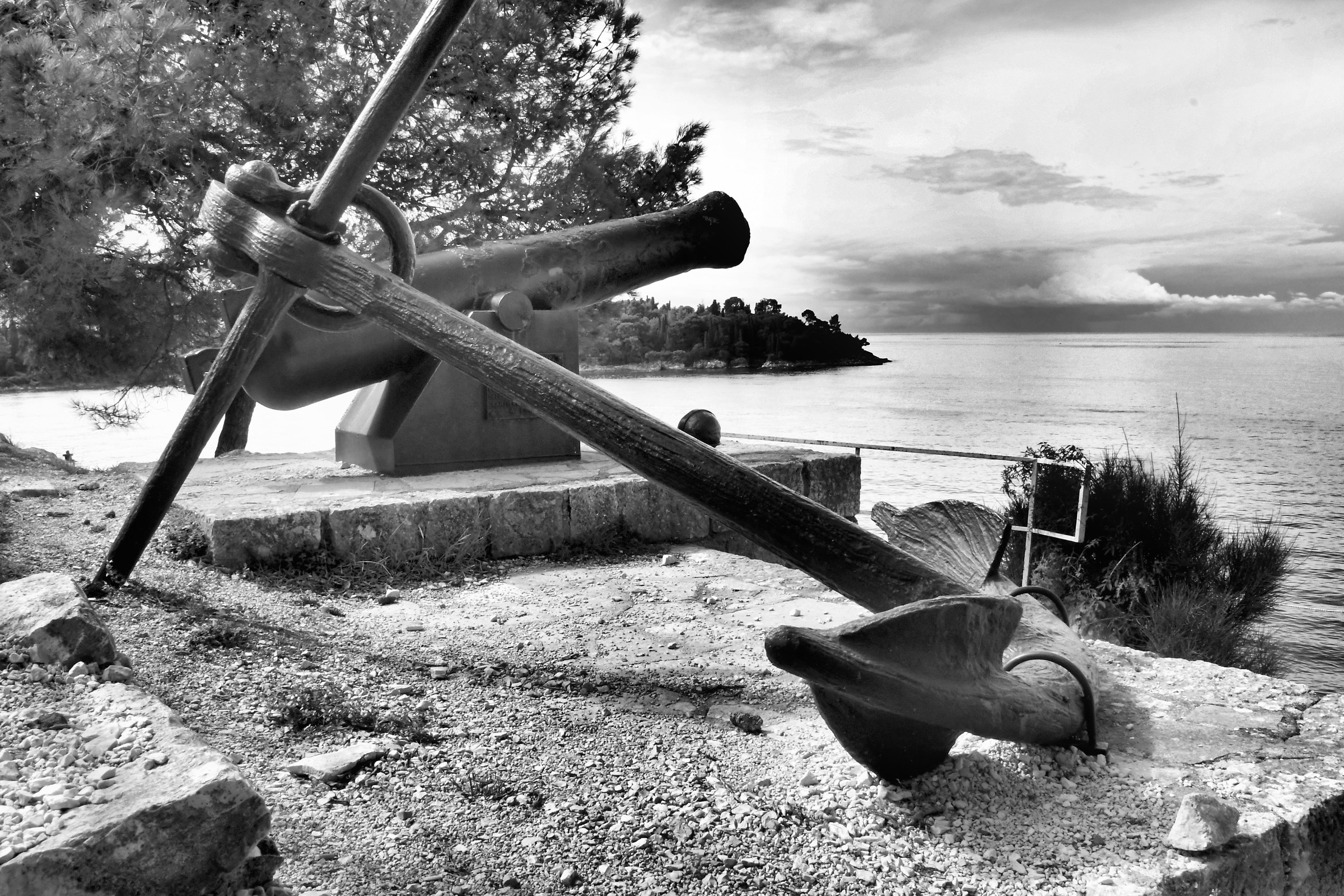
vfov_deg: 47.9
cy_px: 448
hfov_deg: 67.4
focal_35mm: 27
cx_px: 672
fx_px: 1008
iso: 1250
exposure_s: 1/250
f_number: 22
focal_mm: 18
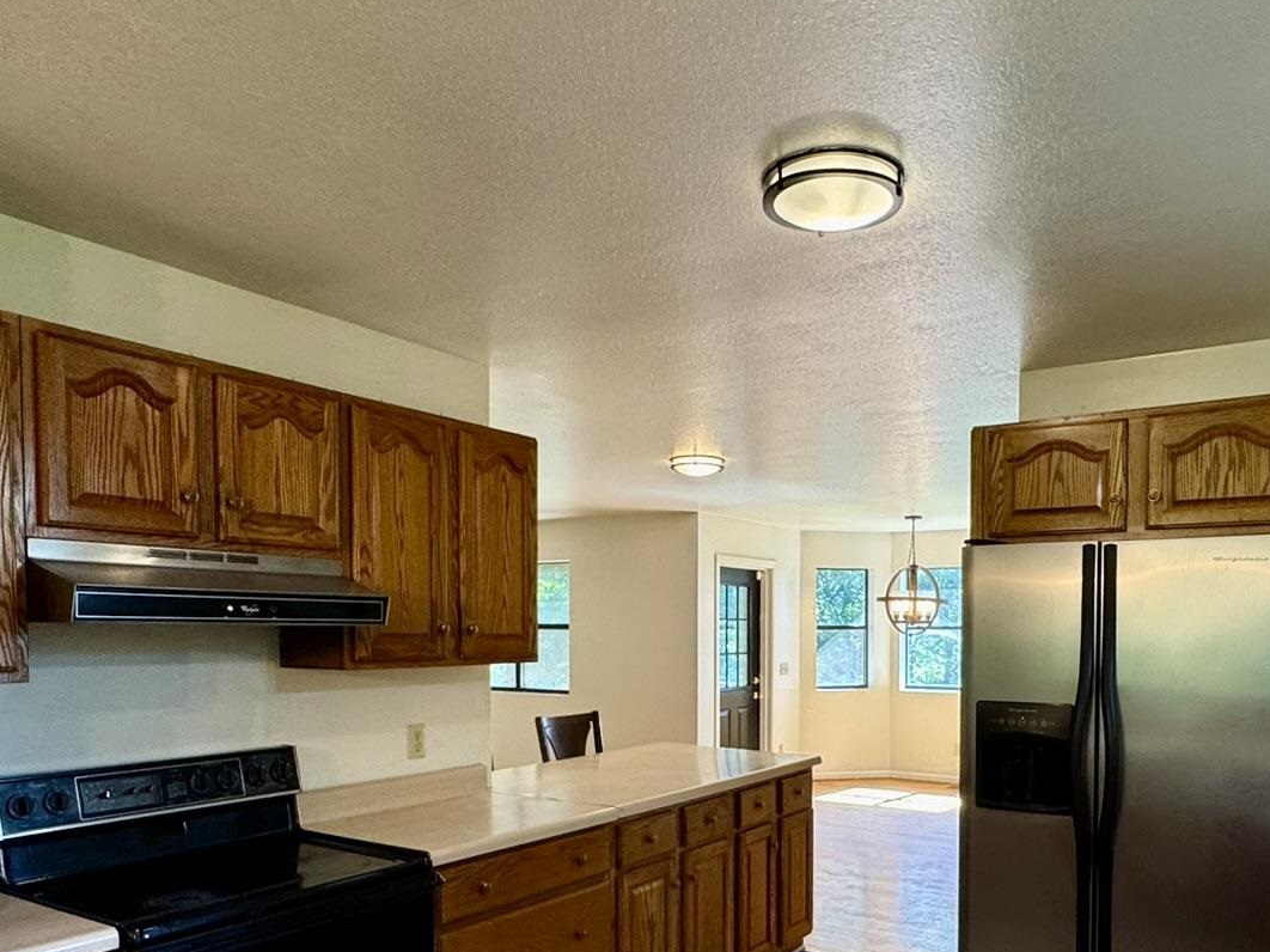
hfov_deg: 64.9
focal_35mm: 27
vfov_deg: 49.9
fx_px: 990
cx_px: 746
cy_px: 673
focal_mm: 2.22
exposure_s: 1/120
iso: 160
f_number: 2.2
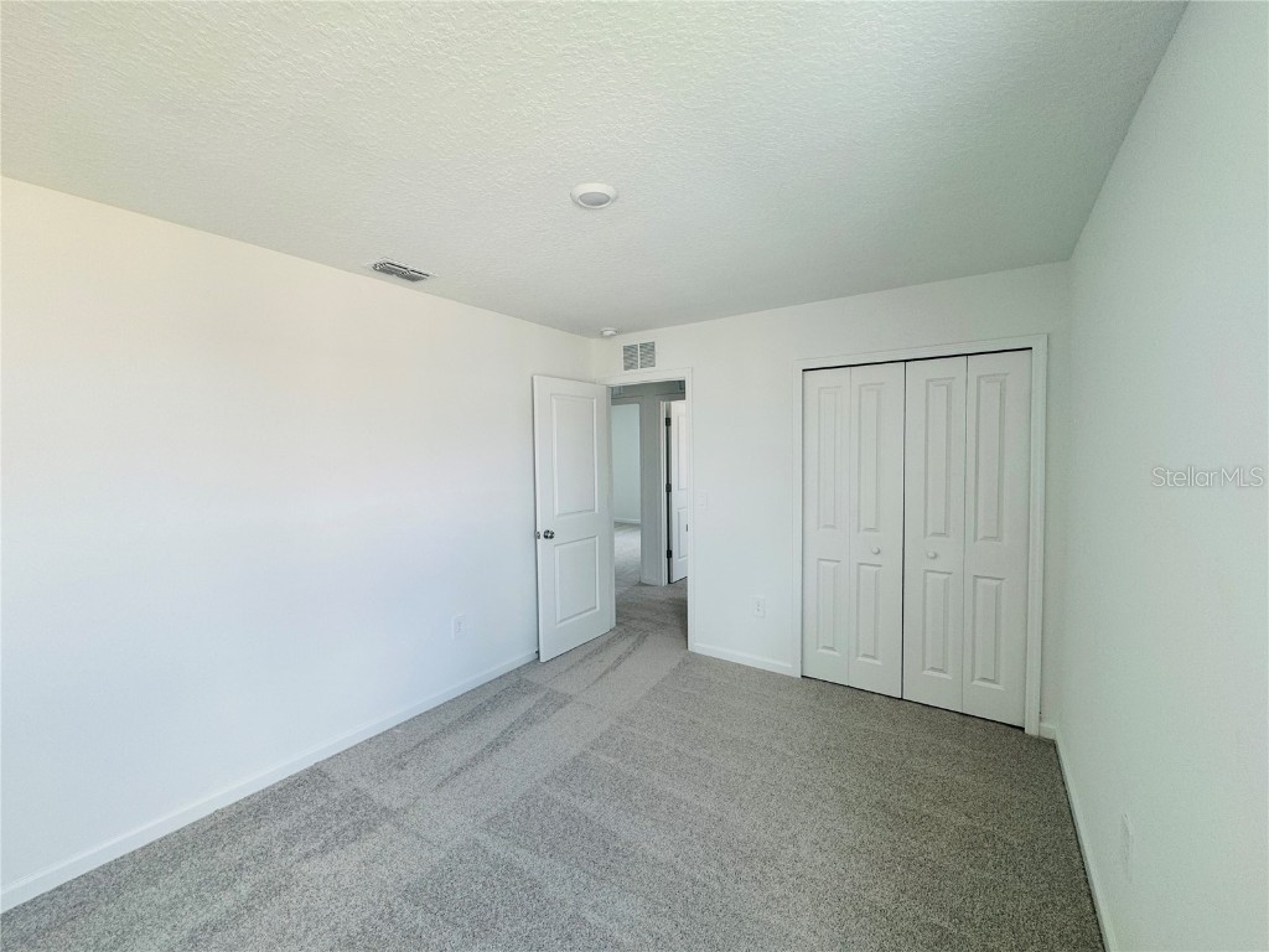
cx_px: 634
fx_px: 513
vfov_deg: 85.7
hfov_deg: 102.1
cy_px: 476
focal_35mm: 14
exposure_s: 1/99
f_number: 2.2
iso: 50
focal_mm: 2.22
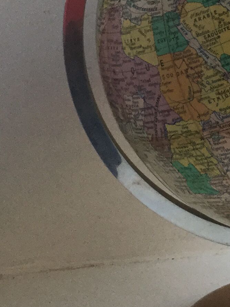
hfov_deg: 12.8
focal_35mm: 114
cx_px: 246
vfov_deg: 17.1
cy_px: 68
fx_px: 1010
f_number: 2.4
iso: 50
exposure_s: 1/33
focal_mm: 3.3
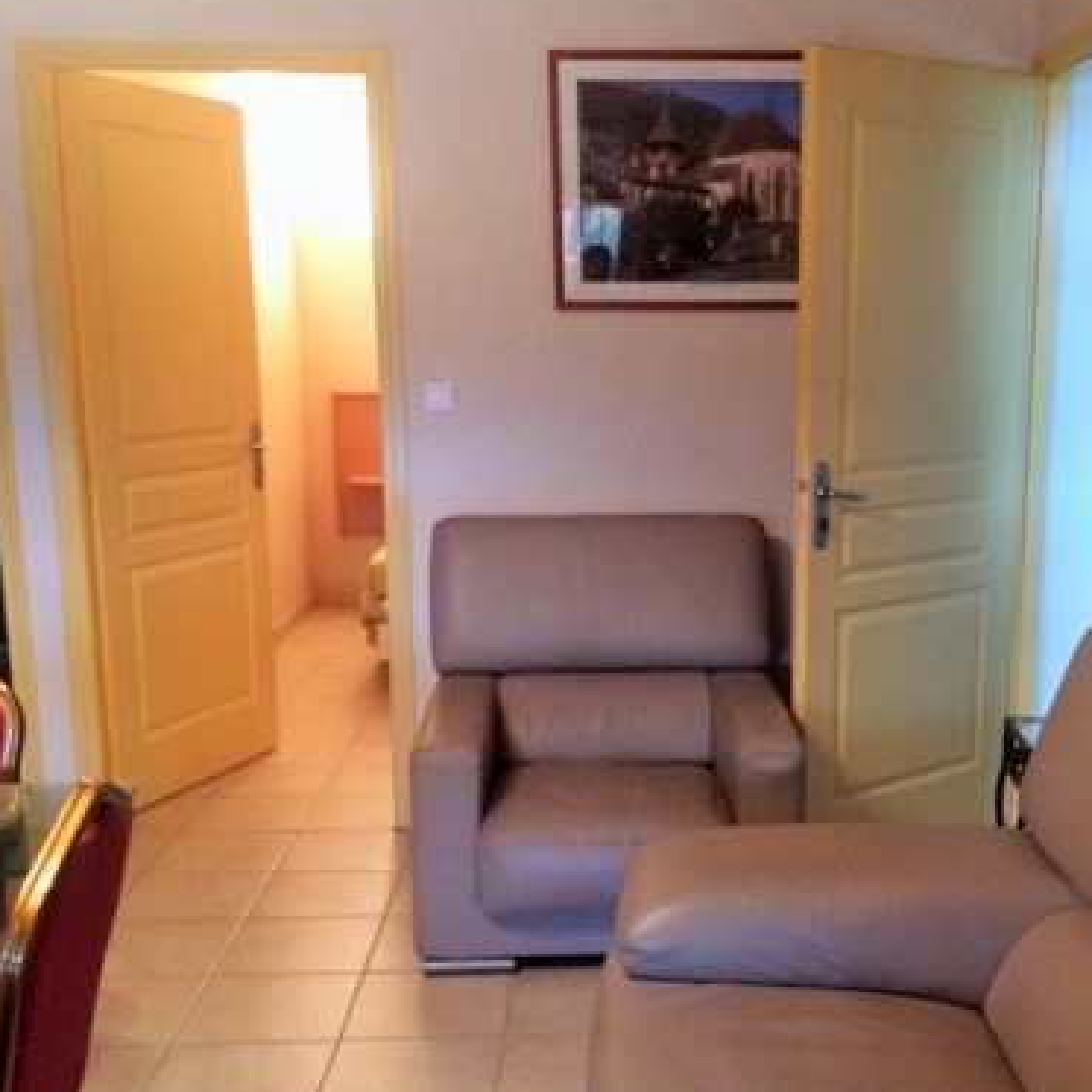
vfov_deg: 38.2
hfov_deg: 38.1
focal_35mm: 44
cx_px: 694
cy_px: 659
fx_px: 1570
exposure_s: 1/17
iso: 320
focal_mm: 4.15
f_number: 2.2
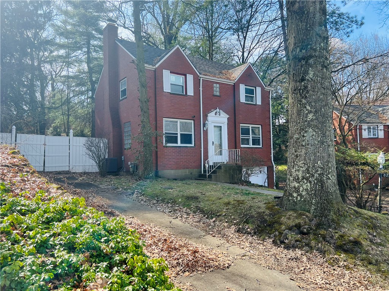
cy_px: 146
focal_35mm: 26
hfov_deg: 67.3
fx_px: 292
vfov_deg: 53.1
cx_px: 194
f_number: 1.5
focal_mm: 5.7
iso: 50
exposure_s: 1/924
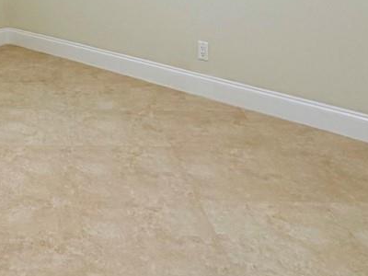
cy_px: -63
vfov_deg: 23.6
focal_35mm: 56
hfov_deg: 31.6
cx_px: -6
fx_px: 595
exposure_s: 1/121
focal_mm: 2.22
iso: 80
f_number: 2.2
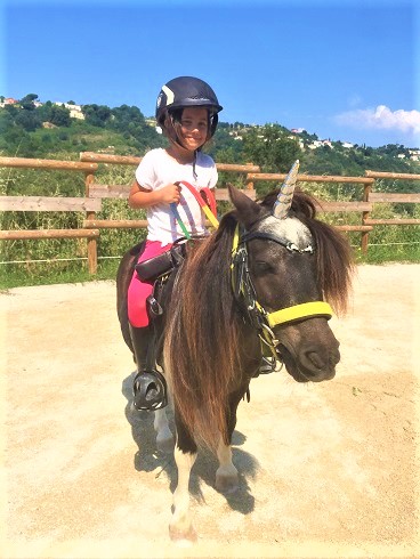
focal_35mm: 29
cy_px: 280
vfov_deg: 61.6
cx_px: 210
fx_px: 469
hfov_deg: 48.3
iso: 32
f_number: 2.2
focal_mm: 4.15
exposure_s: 1/1647
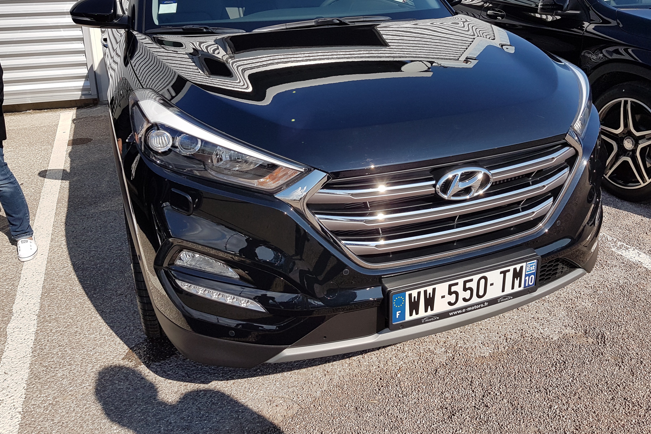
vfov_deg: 43.3
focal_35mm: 30
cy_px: 166
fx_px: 542
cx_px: 339
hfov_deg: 61.9
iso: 40
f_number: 1.7
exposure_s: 1/2144
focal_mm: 4.2
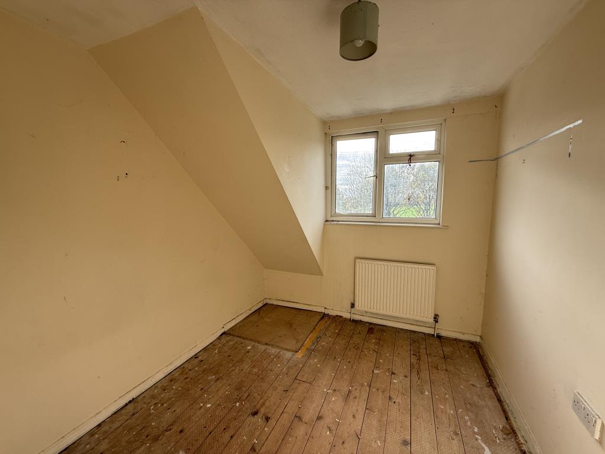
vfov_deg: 85.7
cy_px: 227
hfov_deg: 102.1
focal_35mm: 14
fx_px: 245
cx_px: 302
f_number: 2.2
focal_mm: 2.22
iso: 64
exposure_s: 1/183
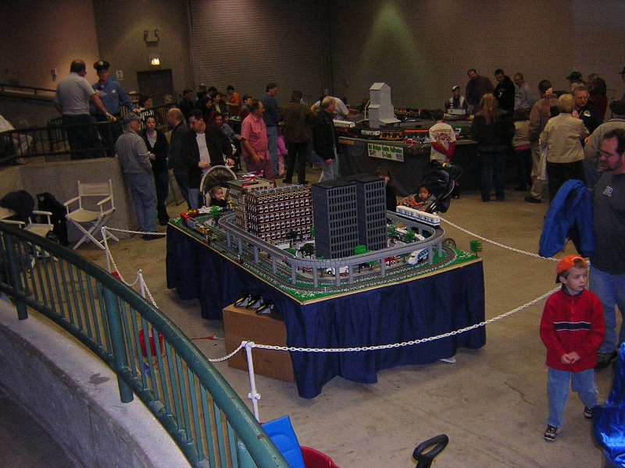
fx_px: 650
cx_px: 312
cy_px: 234
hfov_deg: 51.4
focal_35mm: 36
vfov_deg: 39.7
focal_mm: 4.7
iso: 400
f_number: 2.6
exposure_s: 1/60.1
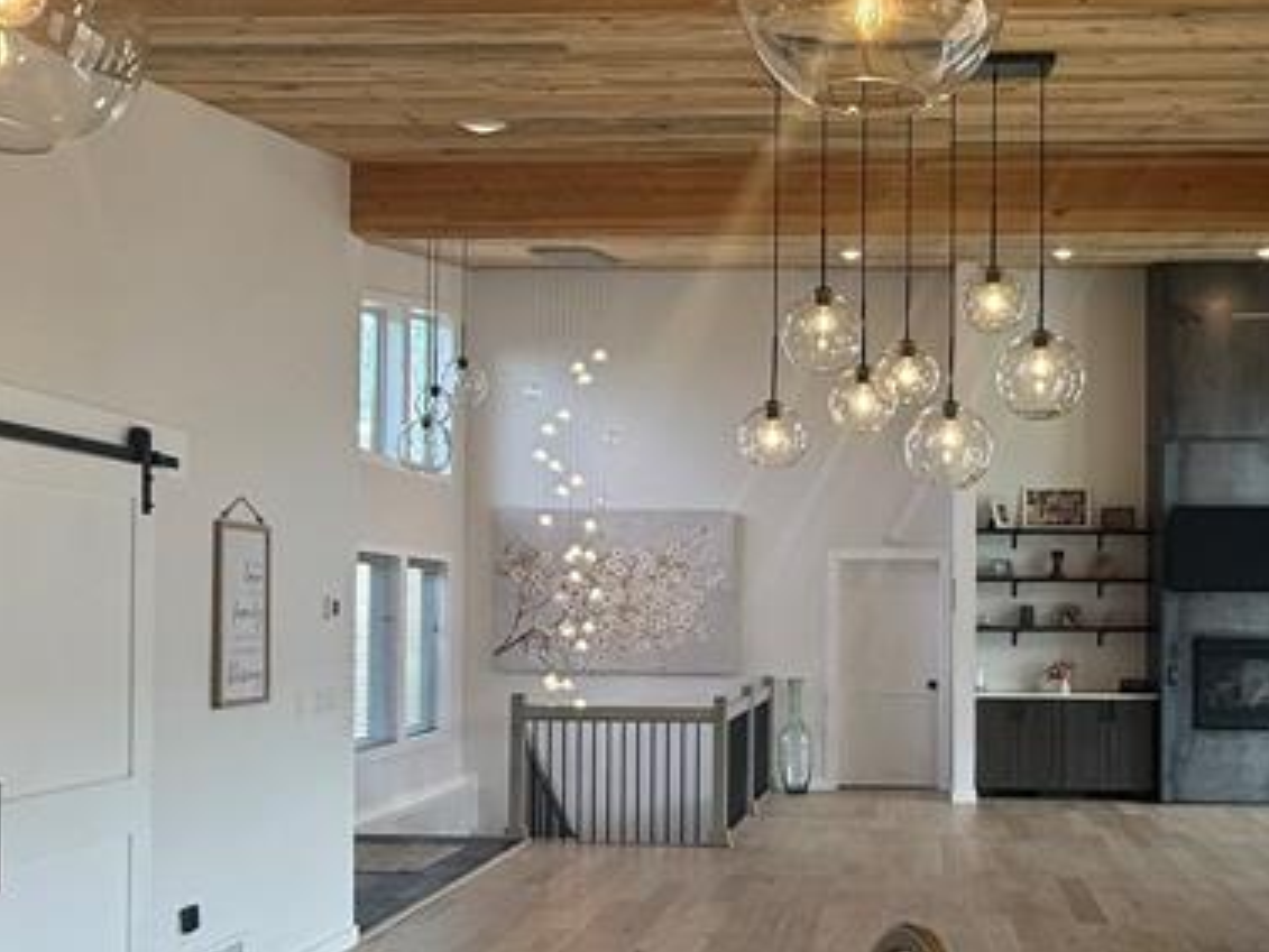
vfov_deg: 37.6
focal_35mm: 38
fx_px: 1393
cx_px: 855
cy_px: 579
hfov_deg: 48.1
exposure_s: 1/120
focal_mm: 2.22
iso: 64
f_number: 2.2
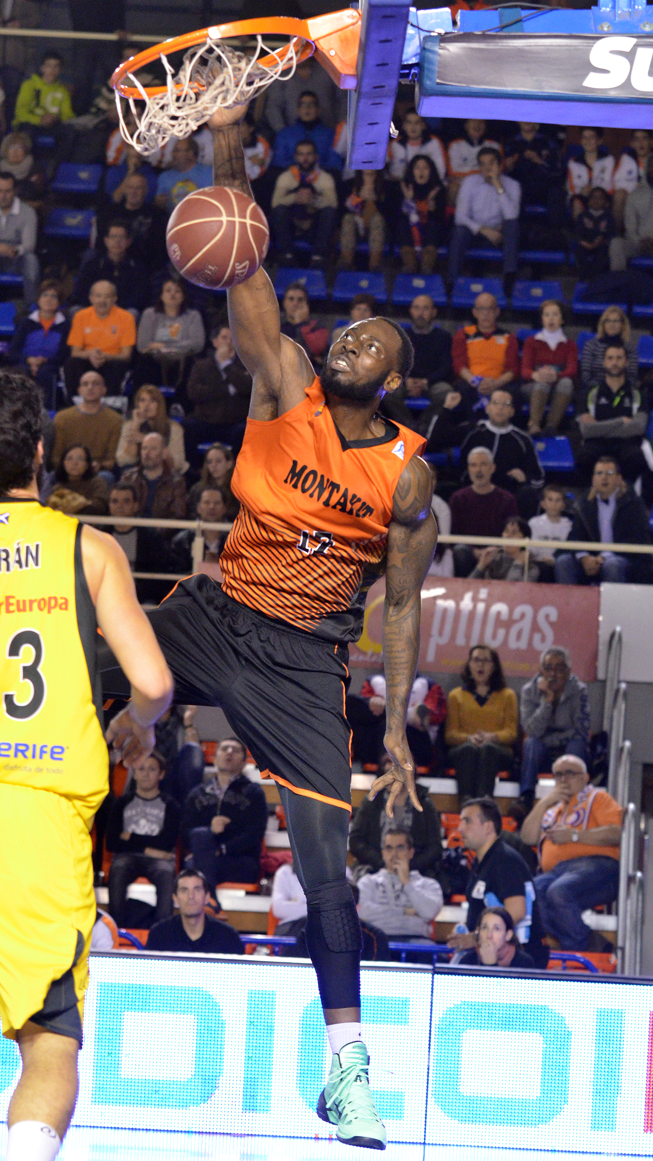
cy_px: 577
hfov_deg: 9.9
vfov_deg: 17.4
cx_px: 301
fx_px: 3785
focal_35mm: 123
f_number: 3.5
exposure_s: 1/640
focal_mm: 78
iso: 3200
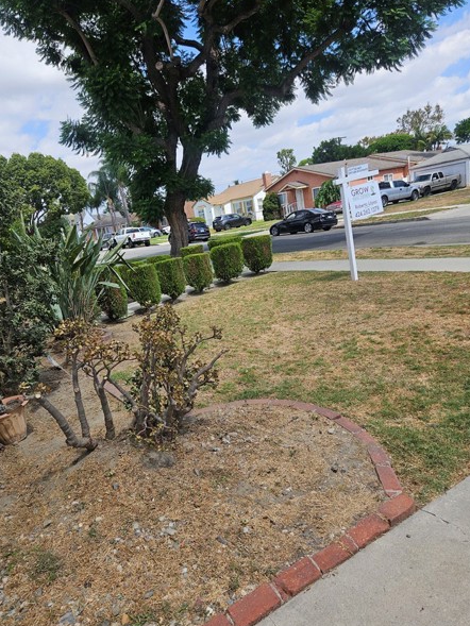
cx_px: 221
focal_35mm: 25
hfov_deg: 54.9
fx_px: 452
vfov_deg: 69.3
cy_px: 332
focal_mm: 5.4
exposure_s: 1/1336
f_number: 1.8
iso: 25
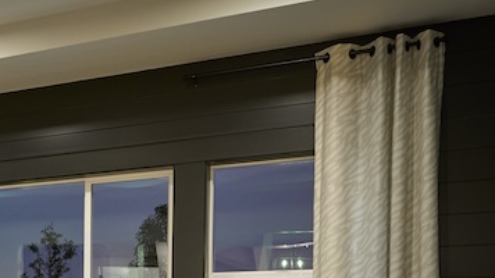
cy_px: 361
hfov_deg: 26.6
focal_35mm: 63
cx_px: -196
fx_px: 823
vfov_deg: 17.9
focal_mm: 18.5
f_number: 8
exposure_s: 1/5
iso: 500
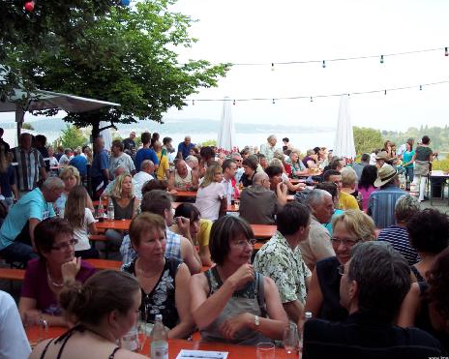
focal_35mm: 41
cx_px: 233
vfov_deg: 36.5
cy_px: 180
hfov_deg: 44.8
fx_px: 545
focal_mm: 8
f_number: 3.4
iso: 100
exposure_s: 1/90
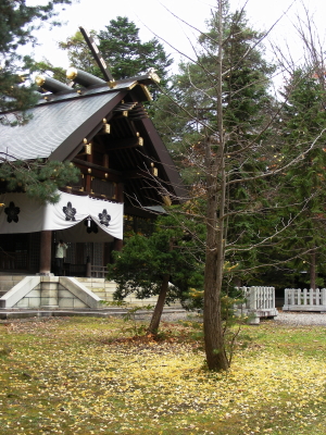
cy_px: 218
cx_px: 163
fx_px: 603
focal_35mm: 48
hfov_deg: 30.3
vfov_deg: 39.7
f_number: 3.5
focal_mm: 8
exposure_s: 1/29.8
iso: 56
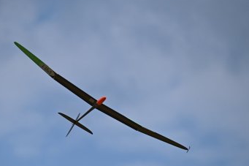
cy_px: 110
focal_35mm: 583
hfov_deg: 3.5
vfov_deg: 2.4
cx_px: 83
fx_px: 4030
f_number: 8
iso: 640
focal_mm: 400
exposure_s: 1/4000
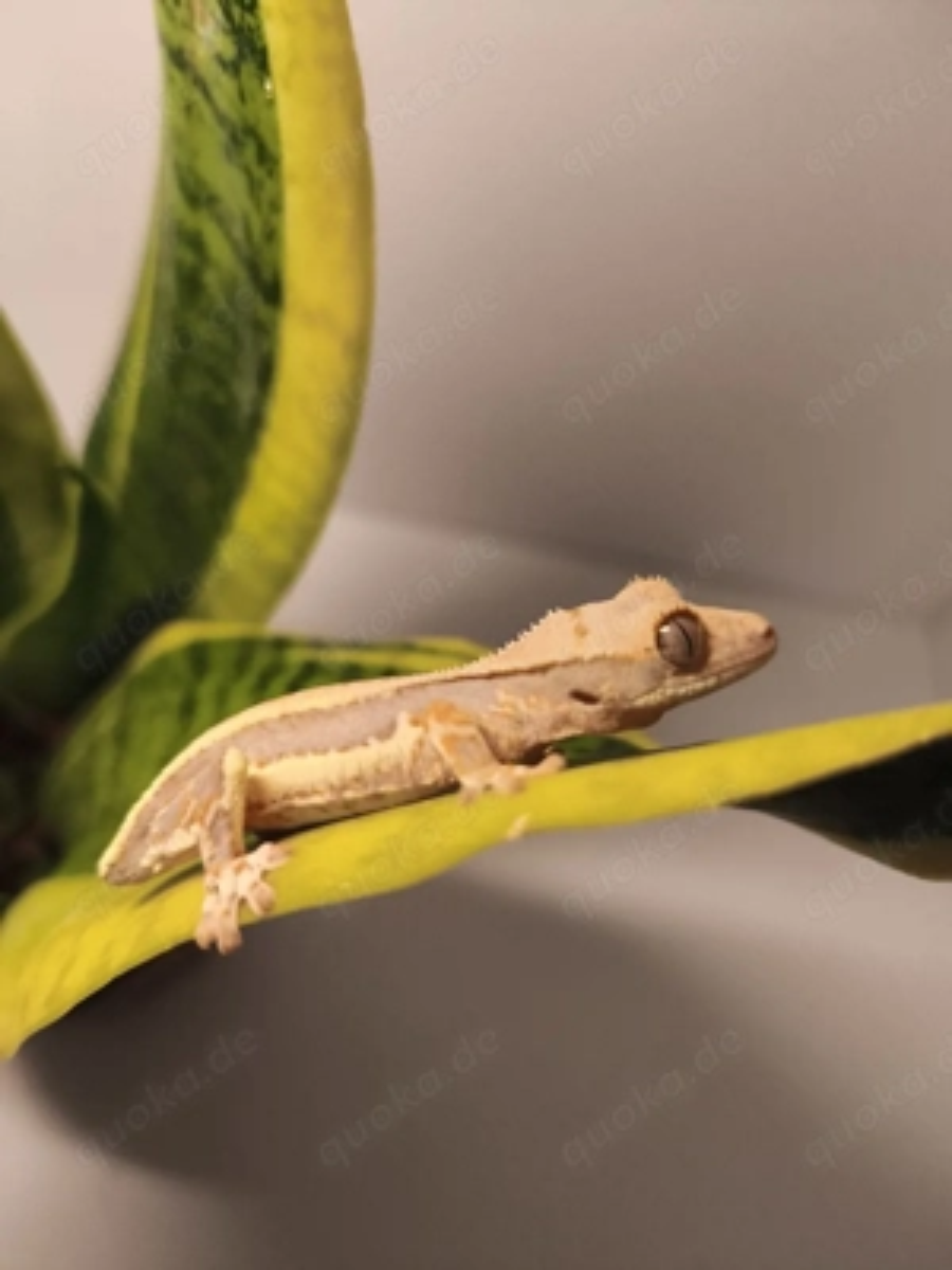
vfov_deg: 73.9
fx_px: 843
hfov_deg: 58.9
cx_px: 476
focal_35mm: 23
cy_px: 635
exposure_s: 1/100
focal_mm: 5.35
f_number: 1.7
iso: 200
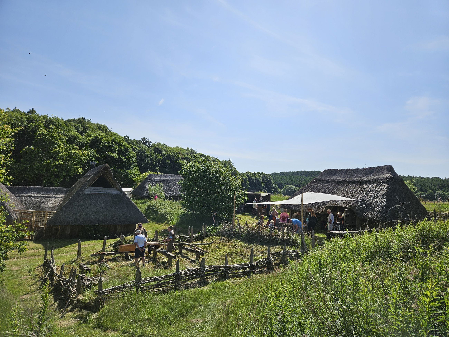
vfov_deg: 58.9
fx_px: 298
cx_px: 224
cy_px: 168
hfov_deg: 73.9
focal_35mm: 23
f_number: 1.8
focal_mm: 5.4
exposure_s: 1/4043
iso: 25
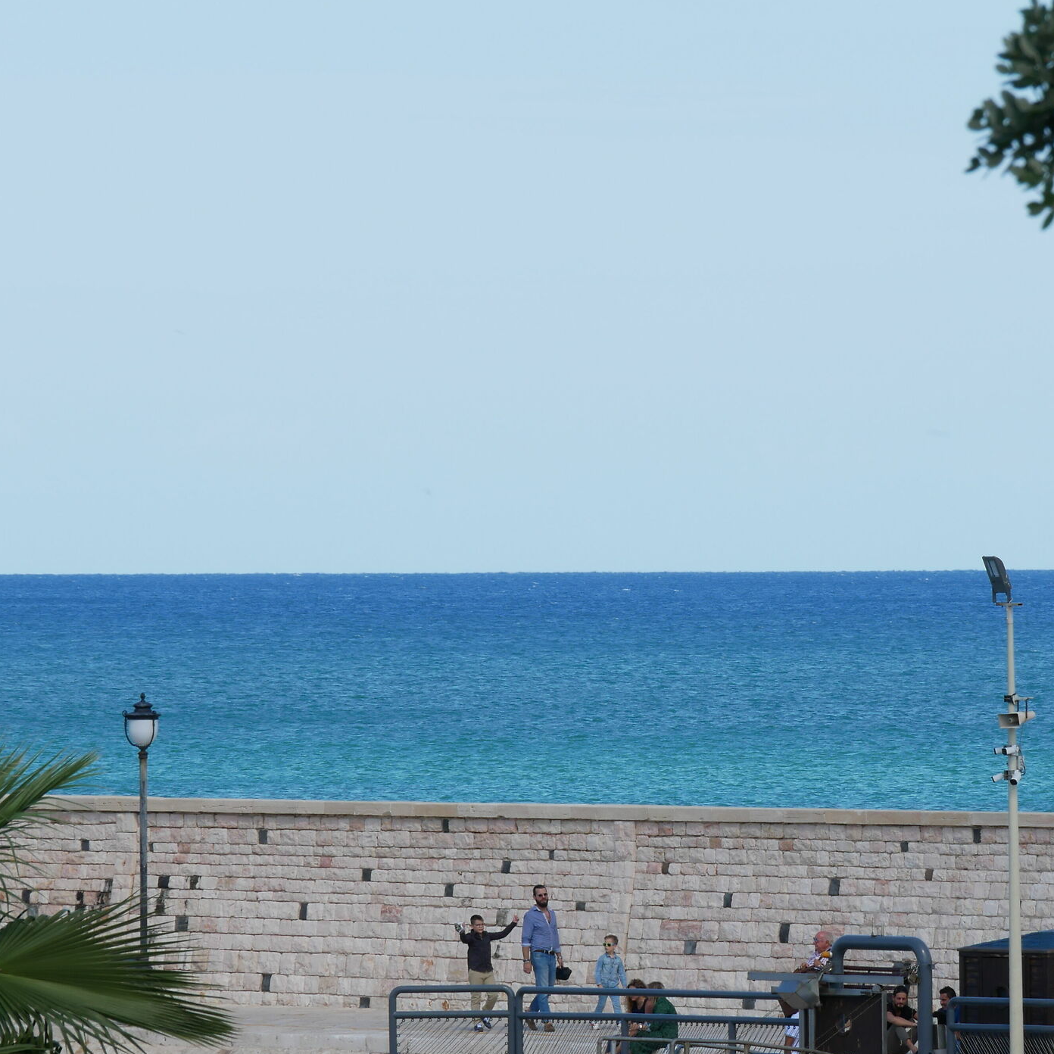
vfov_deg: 4.1
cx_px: 735
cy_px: 606
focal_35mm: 427
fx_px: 14709
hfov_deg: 4.1
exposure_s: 1/160
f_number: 13
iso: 200
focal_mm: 140
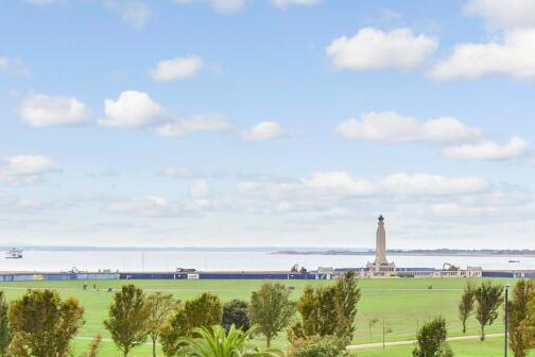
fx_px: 906
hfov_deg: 32.9
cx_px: 254
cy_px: 249
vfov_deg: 22.1
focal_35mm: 61
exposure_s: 1/200
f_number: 8
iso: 400
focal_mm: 20
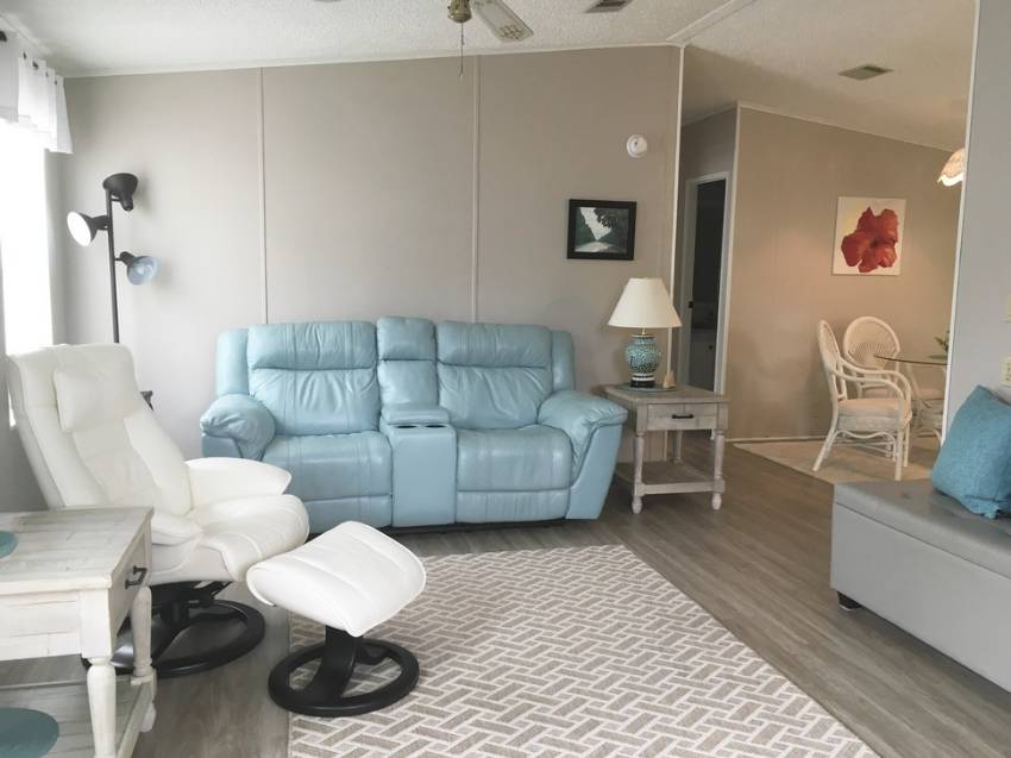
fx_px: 847
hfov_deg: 61.7
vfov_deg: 48.2
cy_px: 379
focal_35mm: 29
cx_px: 506
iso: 50
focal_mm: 4.15
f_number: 2.2
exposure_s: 1/30
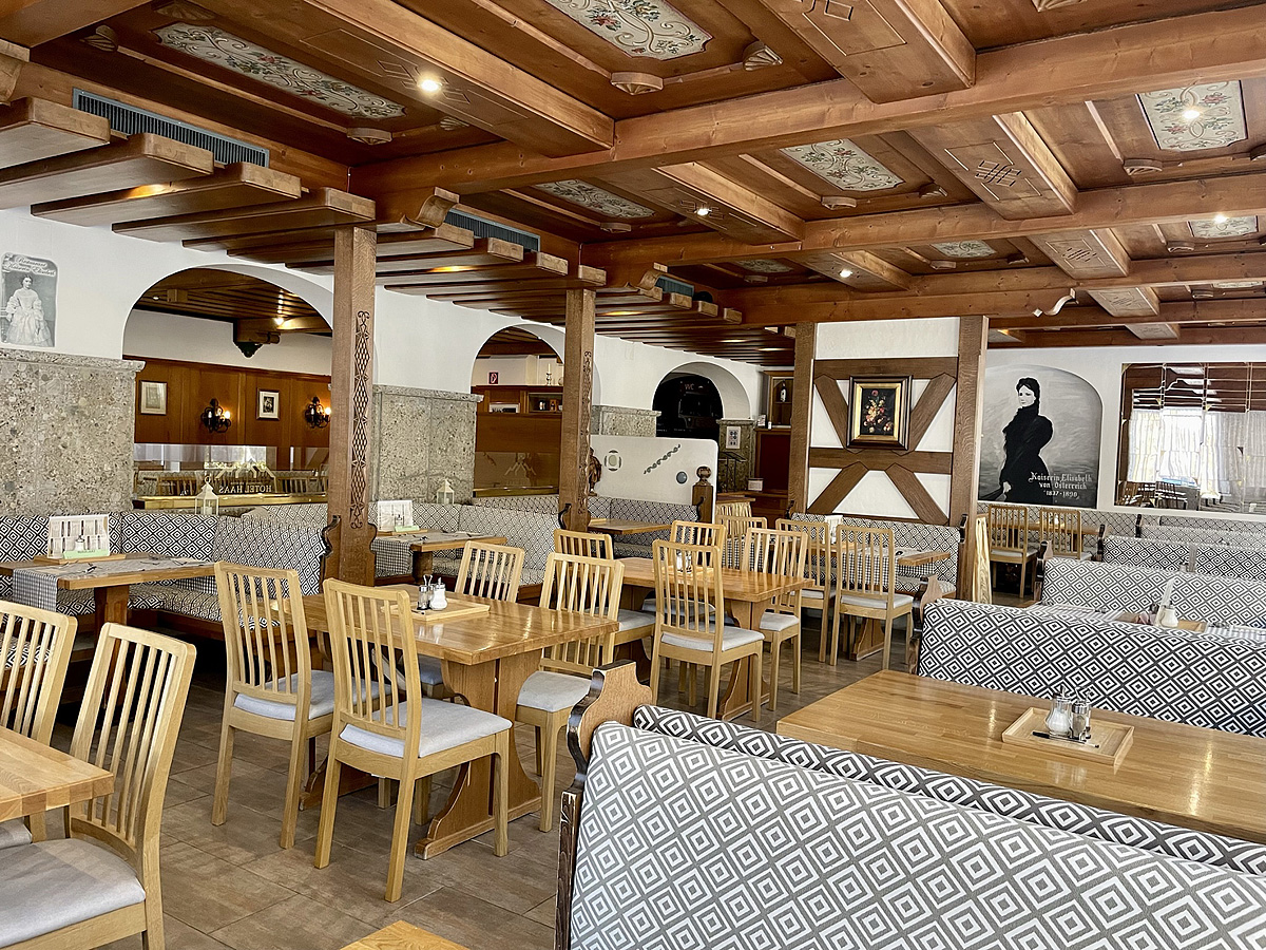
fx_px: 951
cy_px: 475
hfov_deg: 67.3
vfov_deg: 53.1
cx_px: 633
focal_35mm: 26
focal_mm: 4.2
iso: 125
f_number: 1.6
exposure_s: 1/94
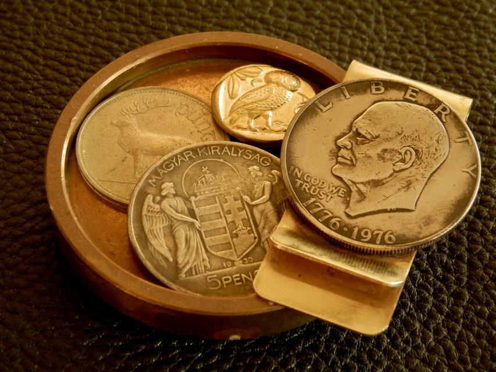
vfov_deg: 18.0
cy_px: 186
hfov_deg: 23.8
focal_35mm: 82
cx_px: 248
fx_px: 1175
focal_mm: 14.6
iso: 200
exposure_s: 1/15
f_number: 4.2
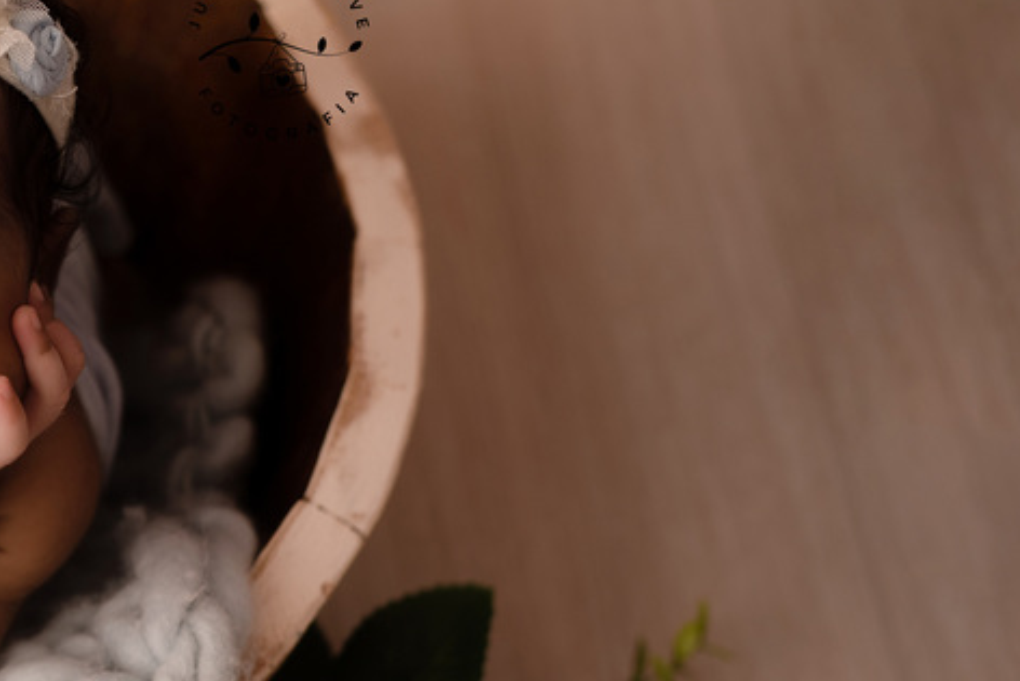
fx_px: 2522
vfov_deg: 15.3
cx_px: -95
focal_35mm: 89
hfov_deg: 21.7
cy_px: 440
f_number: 2.8
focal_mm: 35
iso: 160
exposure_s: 1/125
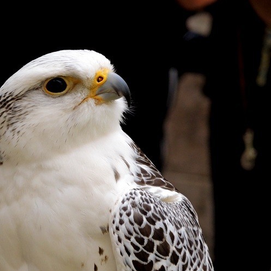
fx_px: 2099
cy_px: 135
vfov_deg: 7.4
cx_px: 112
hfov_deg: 7.4
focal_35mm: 237
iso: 200
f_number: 4
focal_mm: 42.8
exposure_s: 1/500
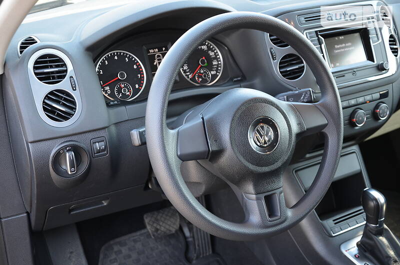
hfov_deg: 41.2
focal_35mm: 48
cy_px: 132
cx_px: 200
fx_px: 532
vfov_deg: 28.0
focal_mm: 32
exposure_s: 1/60
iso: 400
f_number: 4.2
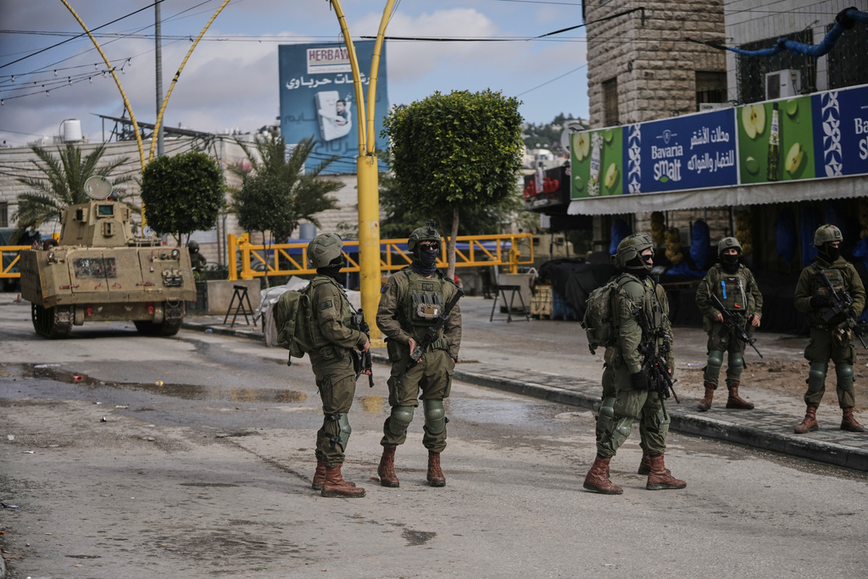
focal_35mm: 70
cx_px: 434
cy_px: 290
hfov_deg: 28.8
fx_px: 1688
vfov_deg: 19.5
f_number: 2.8
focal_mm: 70
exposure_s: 1/8000
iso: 320
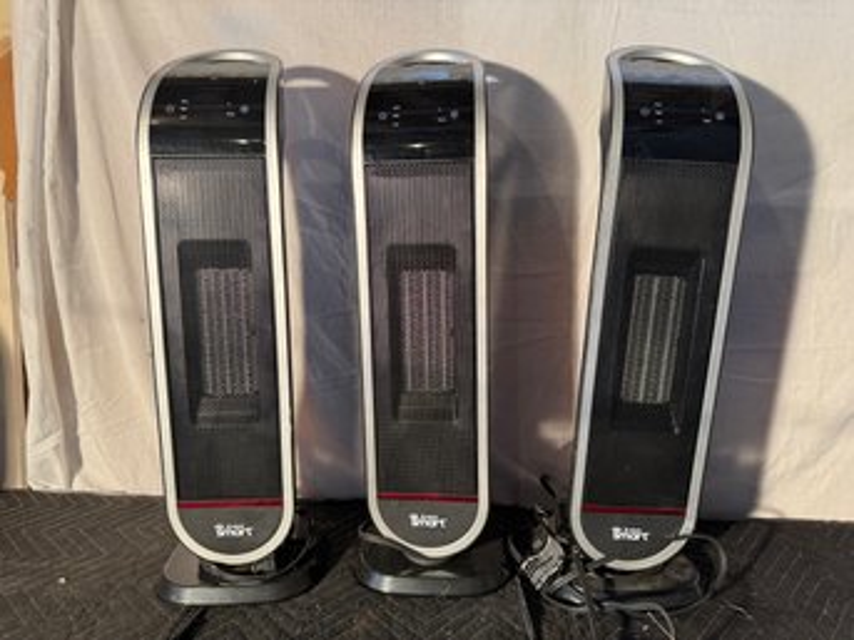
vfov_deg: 56.8
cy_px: 320
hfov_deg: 71.6
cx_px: 427
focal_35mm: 24
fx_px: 592
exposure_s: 1/60
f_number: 1.78
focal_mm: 6.76
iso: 200
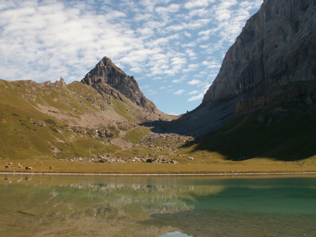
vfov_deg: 40.7
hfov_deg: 52.6
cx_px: 158
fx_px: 320
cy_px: 118
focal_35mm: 35
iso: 50
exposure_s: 1/125
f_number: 8
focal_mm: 5.86
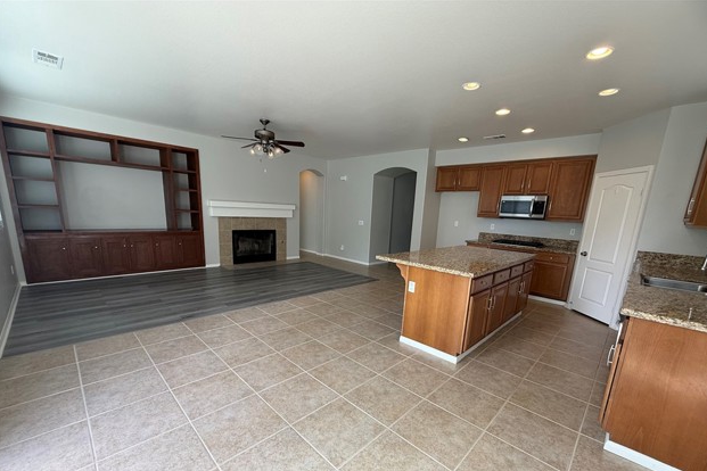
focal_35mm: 15
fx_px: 295
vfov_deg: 76.8
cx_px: 360
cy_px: 272
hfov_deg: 100.4
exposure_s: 1/99
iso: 80
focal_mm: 2.22
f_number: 2.2
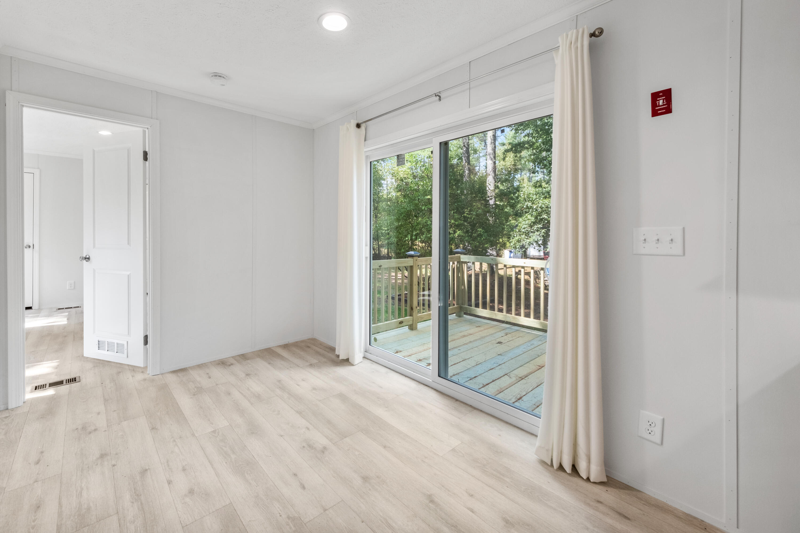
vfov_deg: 85.4
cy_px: 266
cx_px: 400
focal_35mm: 13
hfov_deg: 108.3
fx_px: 289
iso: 500
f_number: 8
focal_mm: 8.6
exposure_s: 1/10
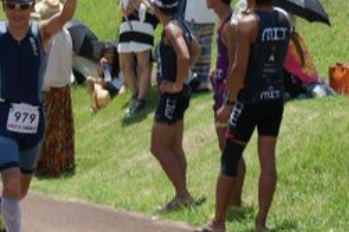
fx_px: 2170
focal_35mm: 224
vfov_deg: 6.1
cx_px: 110
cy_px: 67
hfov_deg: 9.2
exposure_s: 1/160
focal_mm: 75
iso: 100
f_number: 9
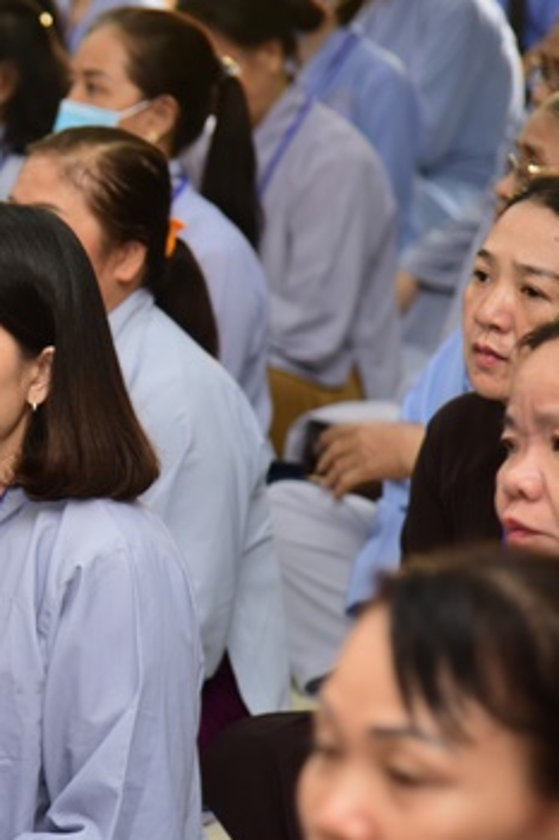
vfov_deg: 10.6
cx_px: -144
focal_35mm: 195
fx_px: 4546
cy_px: 370
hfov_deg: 7.0
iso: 800
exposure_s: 1/50
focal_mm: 105
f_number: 4
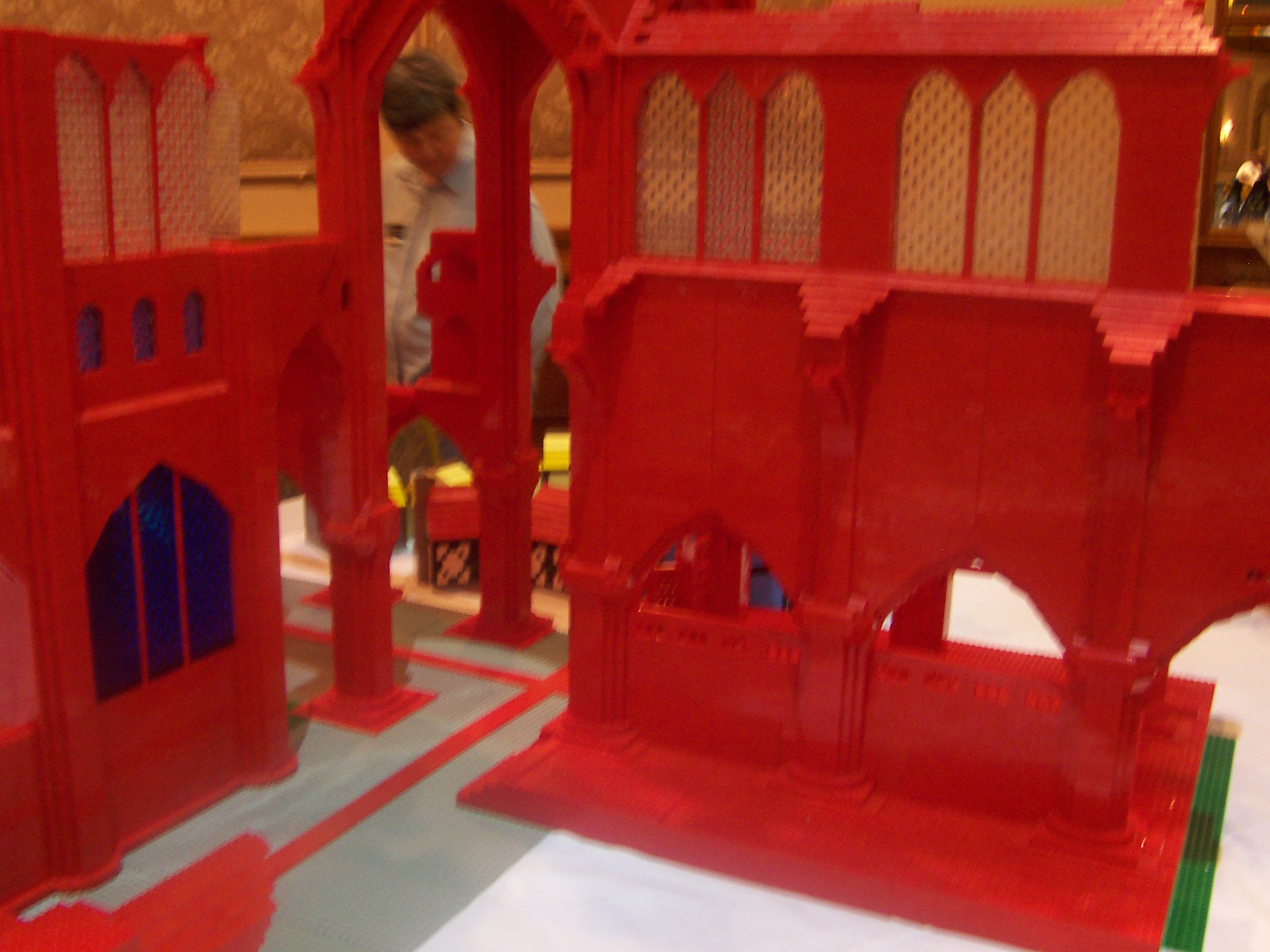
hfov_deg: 50.1
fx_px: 1357
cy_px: 476
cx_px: 635
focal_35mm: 37
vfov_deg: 38.7
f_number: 2.8
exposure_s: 1/8
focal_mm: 5.6
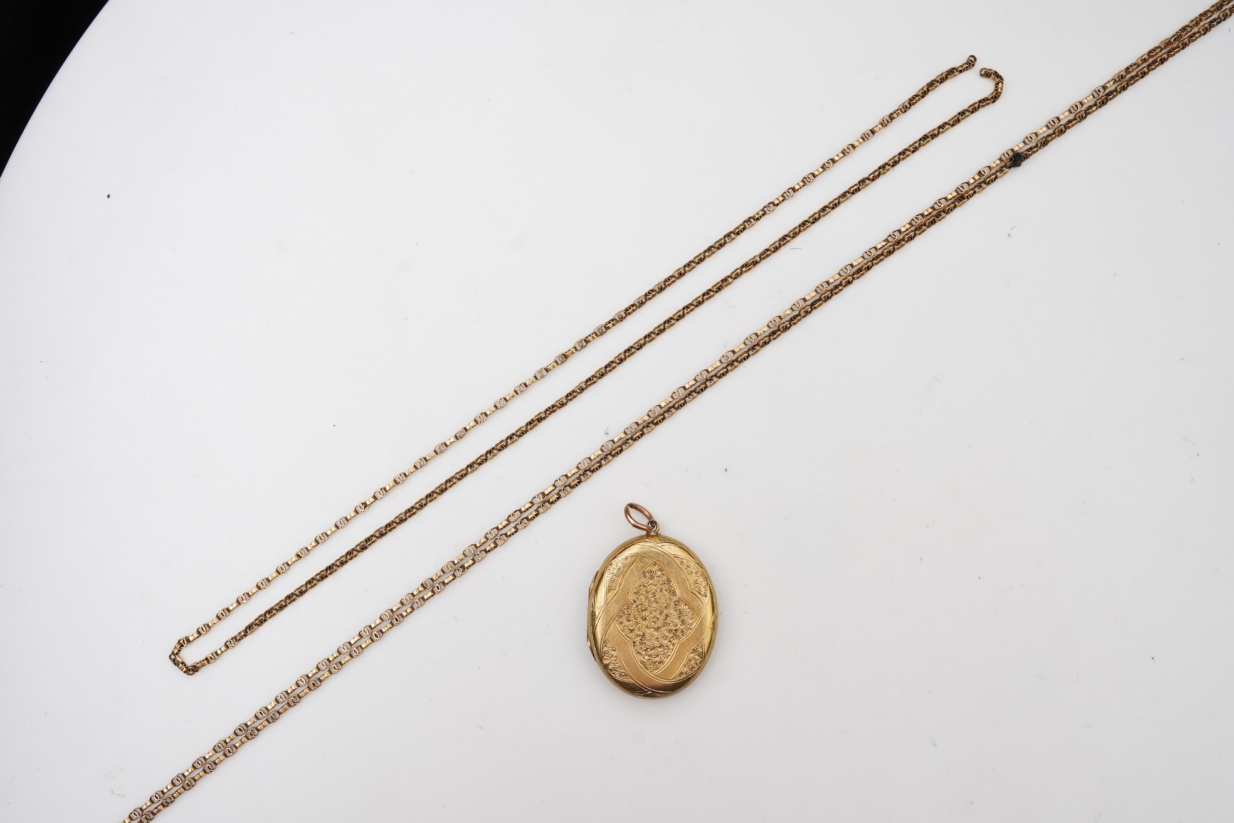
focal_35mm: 45
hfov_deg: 43.6
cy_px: 412
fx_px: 1542
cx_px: 617
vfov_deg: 29.9
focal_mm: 30
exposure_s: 1/125
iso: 500
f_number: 18
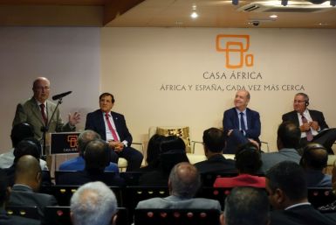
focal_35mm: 94
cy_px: 112
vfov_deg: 14.6
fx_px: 878
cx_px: 168
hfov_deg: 21.7
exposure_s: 1/30
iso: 800
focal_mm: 34.62
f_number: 2.8
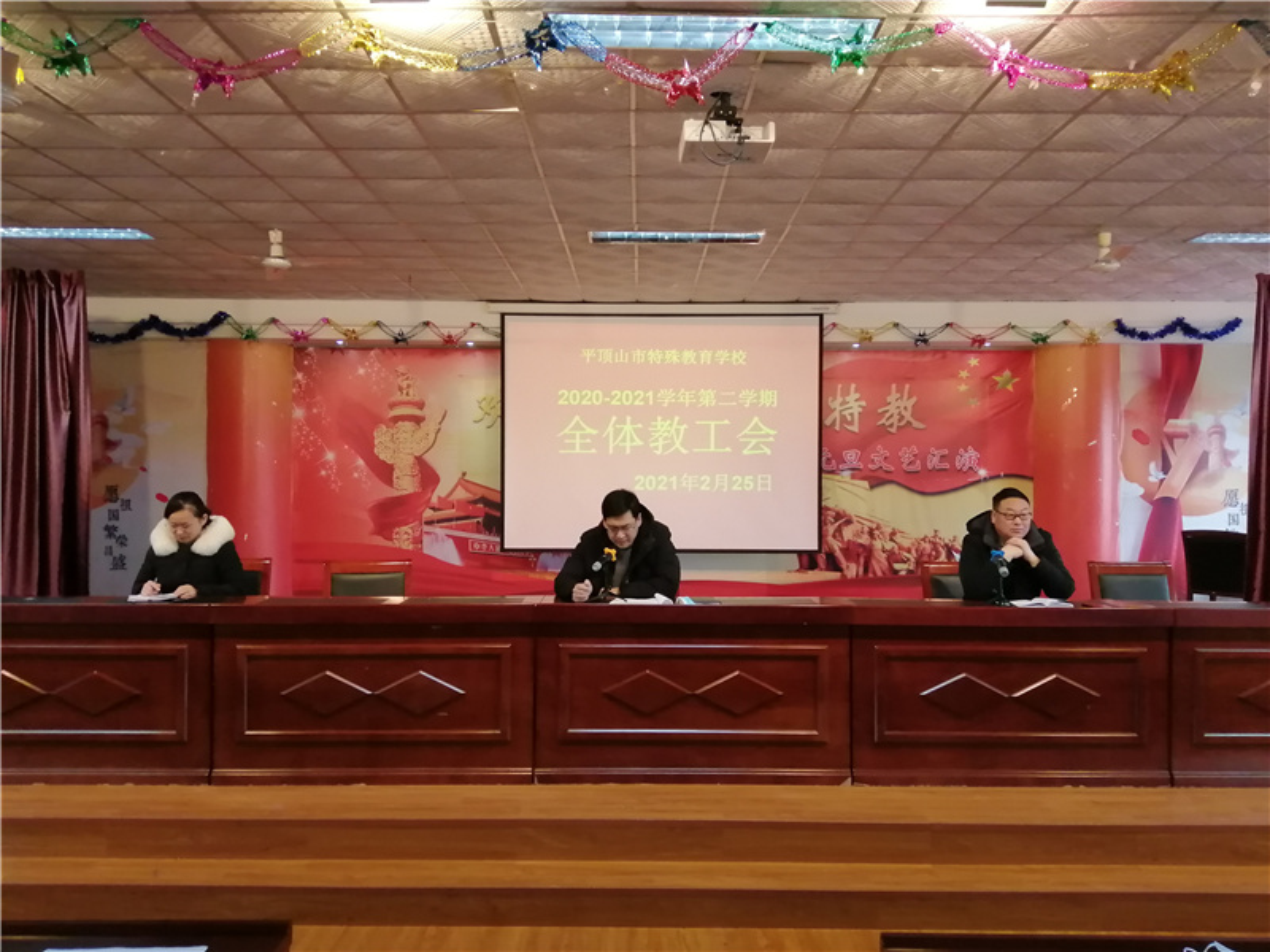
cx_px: 635
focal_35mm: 26
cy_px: 476
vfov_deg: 53.1
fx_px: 954
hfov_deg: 67.3
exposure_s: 1/100
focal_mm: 3.6
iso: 320
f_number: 1.8
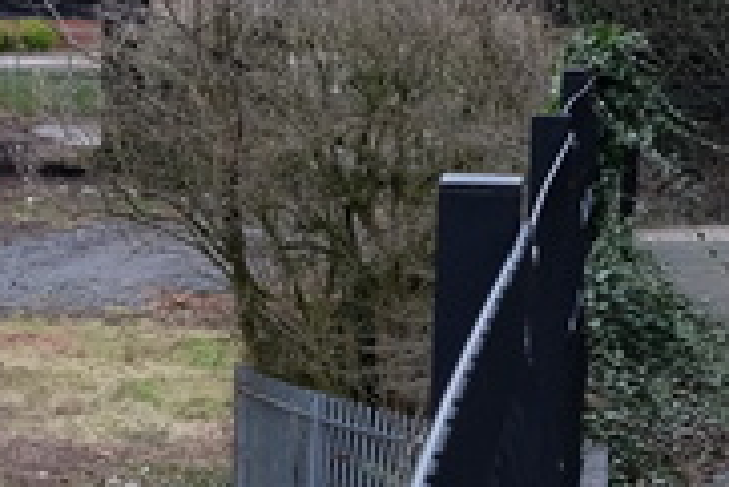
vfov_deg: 9.0
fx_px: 3101
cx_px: -520
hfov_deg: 12.4
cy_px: 326
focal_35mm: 153
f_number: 6.4
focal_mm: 23.3
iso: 1600
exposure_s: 1/180
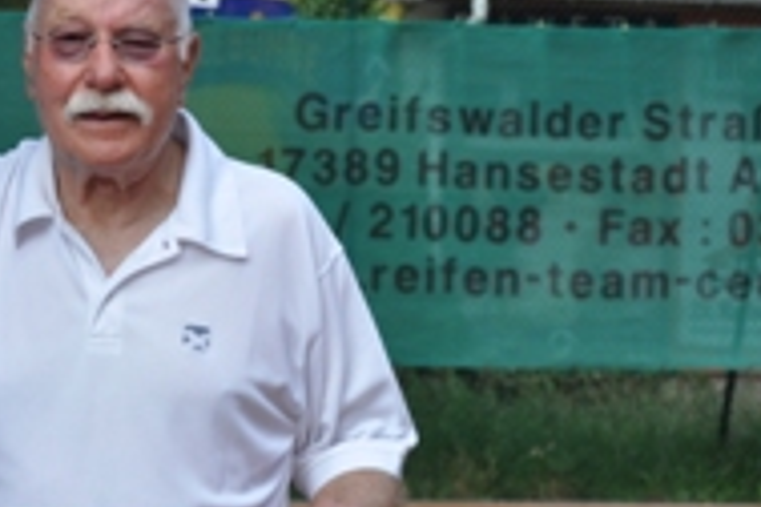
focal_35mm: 185
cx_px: 8
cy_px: 161
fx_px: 3910
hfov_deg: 11.0
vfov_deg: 7.4
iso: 200
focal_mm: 52
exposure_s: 1/200
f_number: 7.1
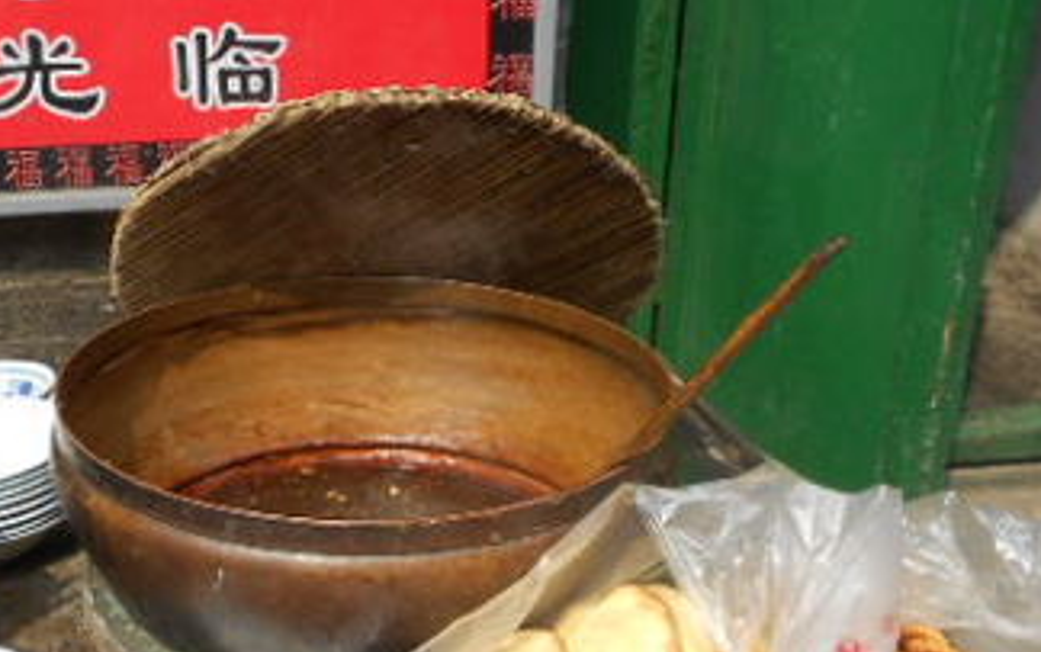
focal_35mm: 51
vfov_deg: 25.1
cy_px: 488
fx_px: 1448
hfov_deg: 39.2
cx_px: 366
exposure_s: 1/400
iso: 80
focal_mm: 4.6
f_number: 3.2
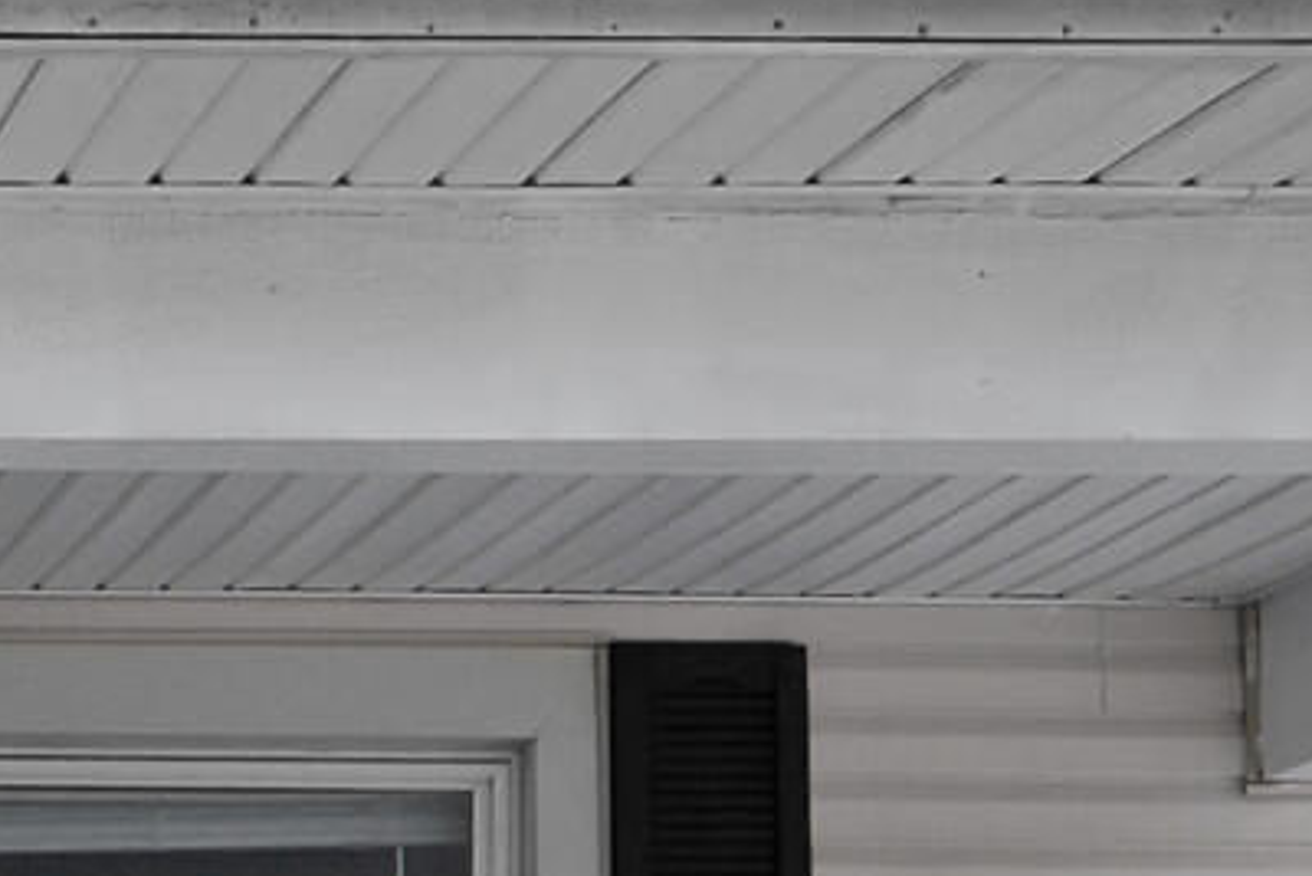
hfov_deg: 17.2
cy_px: 141
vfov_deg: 13.0
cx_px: -761
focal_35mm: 105
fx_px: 3828
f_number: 7.1
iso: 640
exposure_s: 1/1000
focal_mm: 14
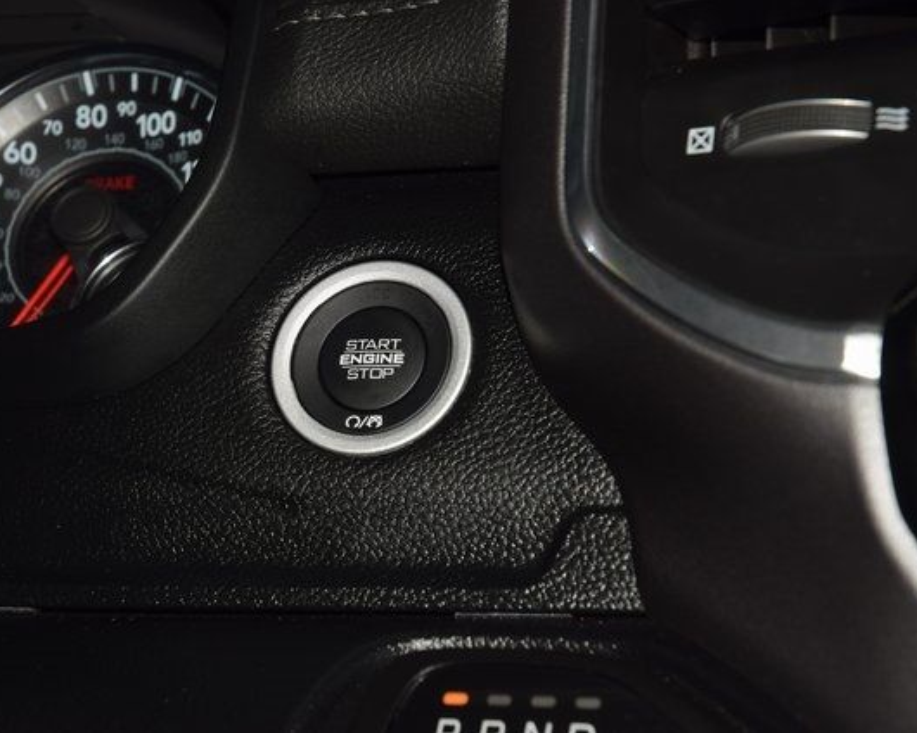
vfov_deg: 13.0
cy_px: 366
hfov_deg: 16.1
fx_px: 3230
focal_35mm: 119
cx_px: 375
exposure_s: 1/125
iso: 100
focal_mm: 70
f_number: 8
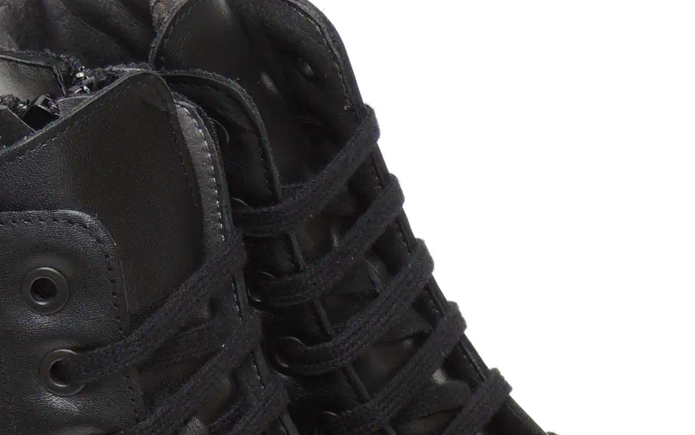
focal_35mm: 213
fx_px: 4035
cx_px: 286
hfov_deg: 9.8
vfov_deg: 6.1
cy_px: 641
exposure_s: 1/5
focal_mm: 18.7
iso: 100
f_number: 4.2
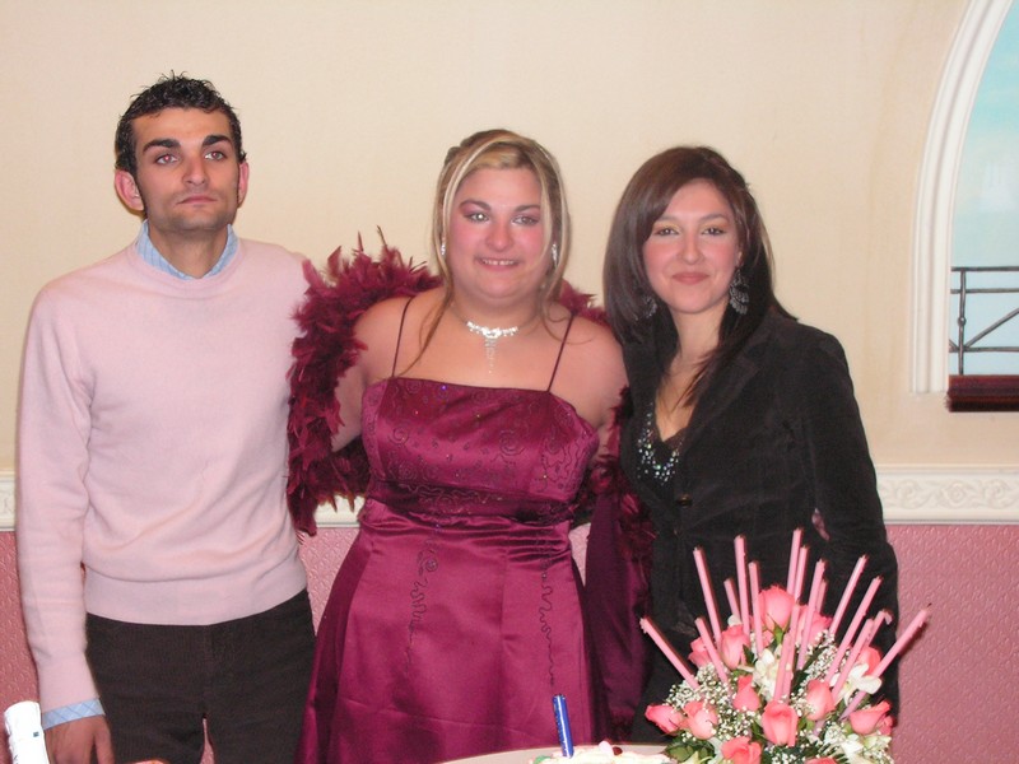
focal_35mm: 61
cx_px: 510
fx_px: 1796
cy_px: 382
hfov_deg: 31.7
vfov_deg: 24.0
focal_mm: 10.2
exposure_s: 1/60
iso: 200
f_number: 3.3
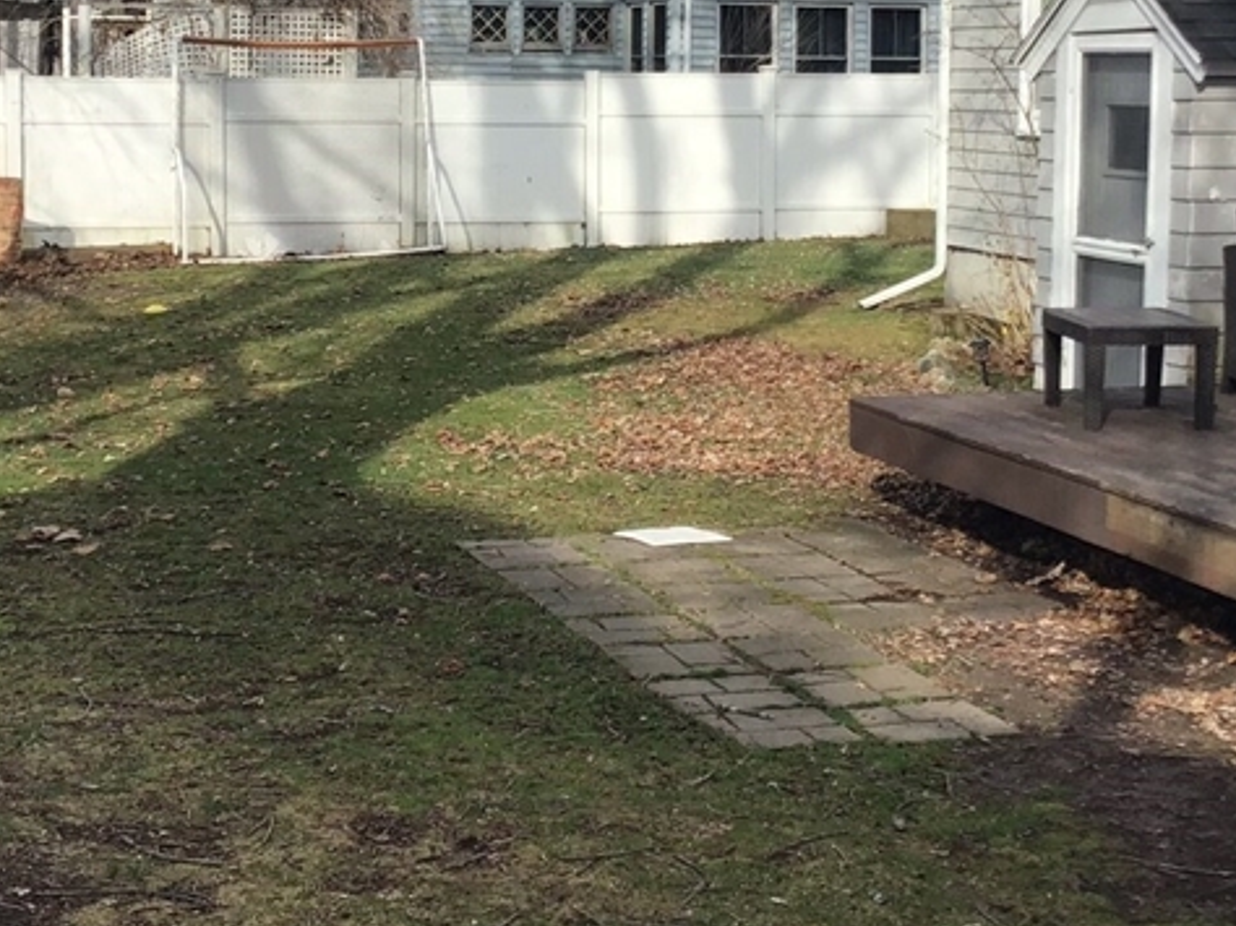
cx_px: 592
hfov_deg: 29.0
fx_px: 2391
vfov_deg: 21.7
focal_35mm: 67
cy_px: 235
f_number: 2.4
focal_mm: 3.3
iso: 25
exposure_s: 1/734
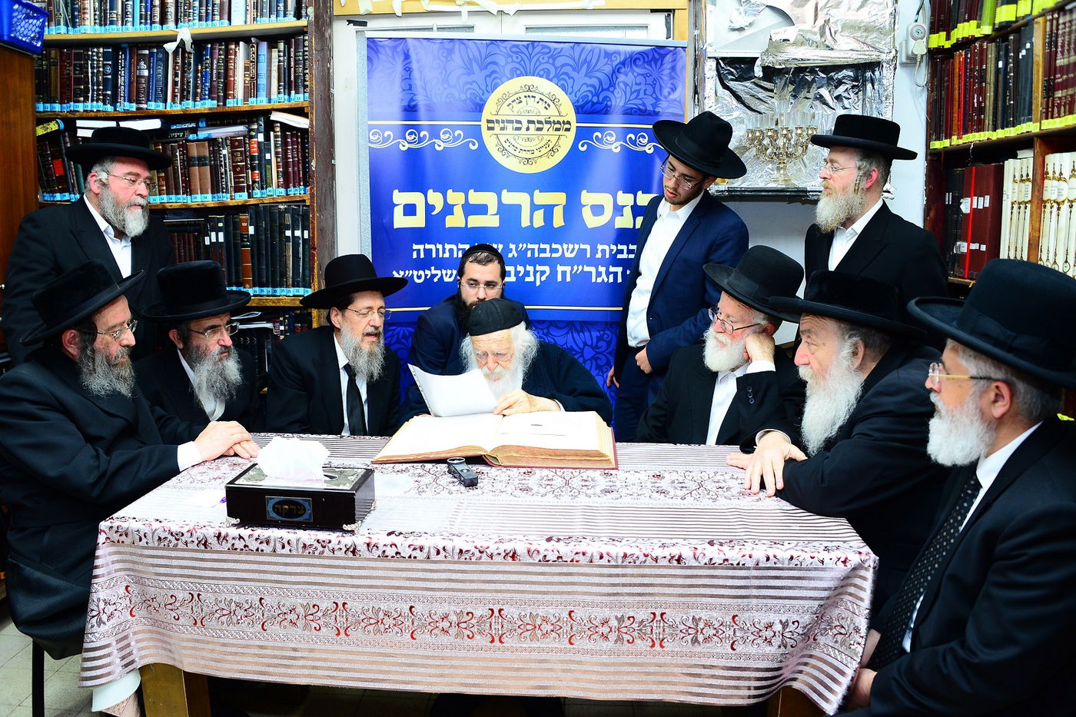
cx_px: 538
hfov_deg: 65.5
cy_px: 358
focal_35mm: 28
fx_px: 837
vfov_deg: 46.4
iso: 1250
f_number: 5.6
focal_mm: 28
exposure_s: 1/100
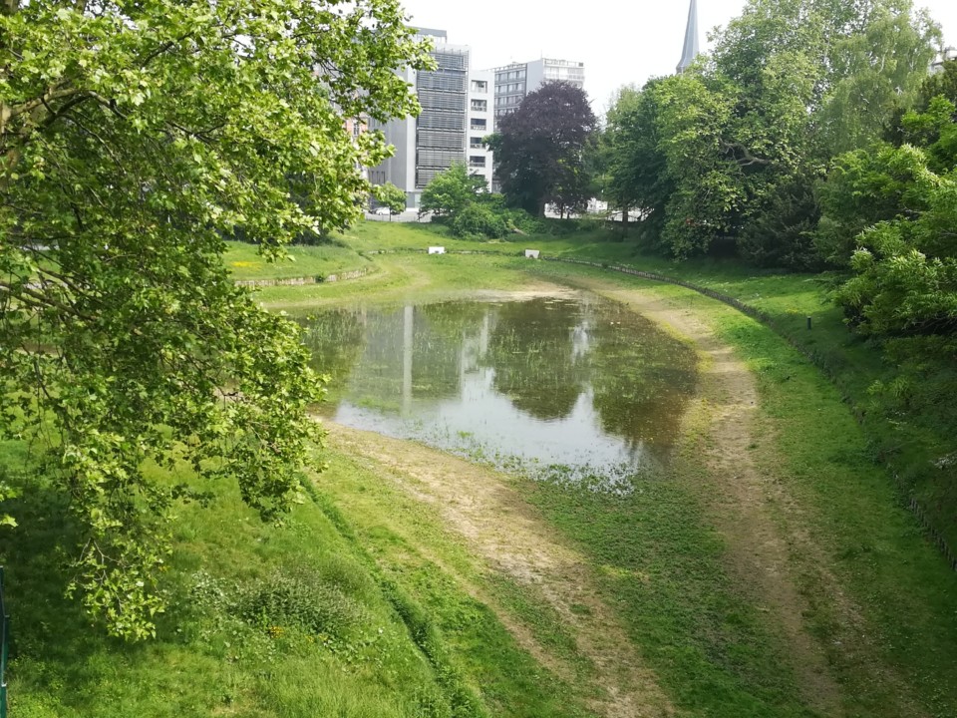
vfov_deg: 38.7
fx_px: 1023
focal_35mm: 37
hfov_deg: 50.1
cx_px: 478
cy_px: 359
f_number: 2.2
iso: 50
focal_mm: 3.83
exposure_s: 1/398
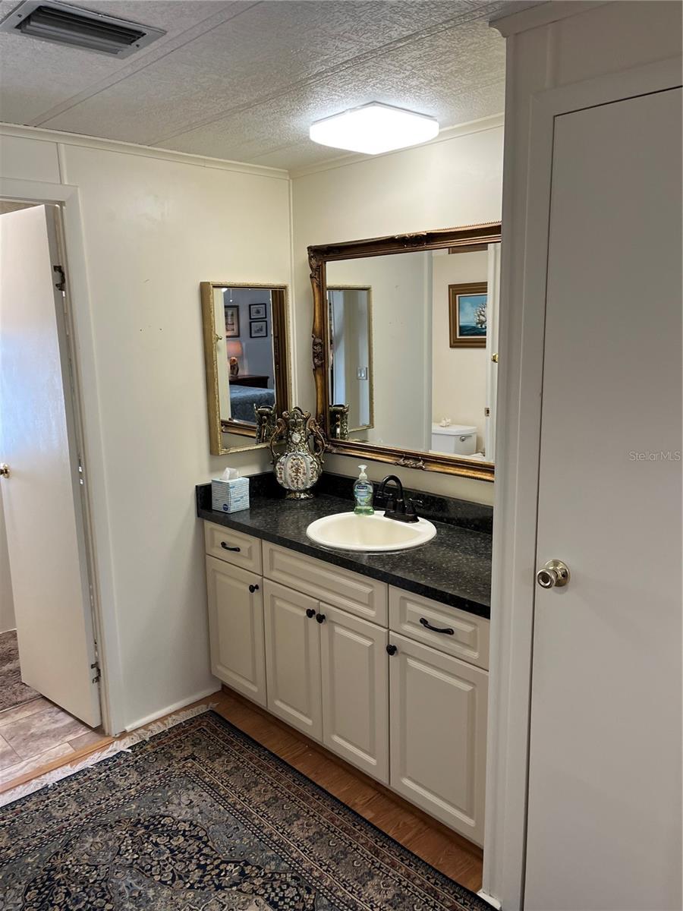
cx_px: 342
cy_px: 456
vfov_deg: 67.3
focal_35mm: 26
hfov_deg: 53.1
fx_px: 684
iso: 100
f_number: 1.6
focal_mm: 5.1
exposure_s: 1/120
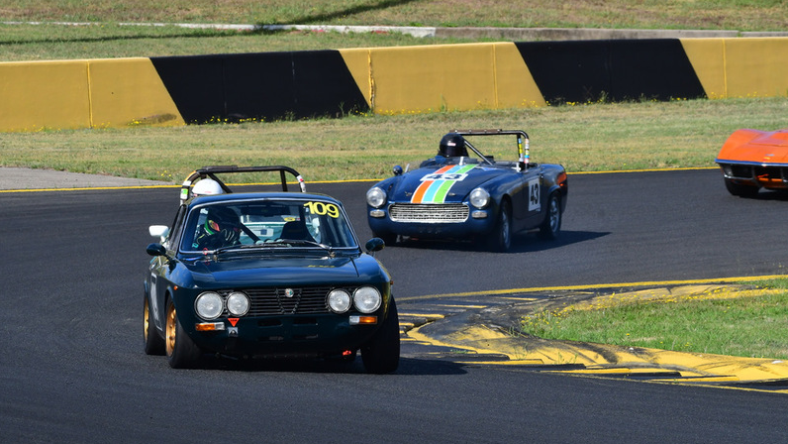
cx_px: 395
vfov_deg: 3.8
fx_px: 6604
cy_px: 230
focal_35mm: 316
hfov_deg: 6.8
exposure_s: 1/640
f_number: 11
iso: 400
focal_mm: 200
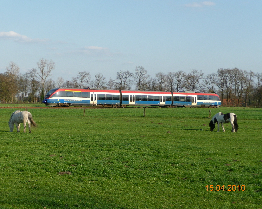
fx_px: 504
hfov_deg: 29.1
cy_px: 104
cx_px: 123
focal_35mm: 65
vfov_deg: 23.5
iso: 125
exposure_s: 1/500
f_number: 4.5
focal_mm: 10.5
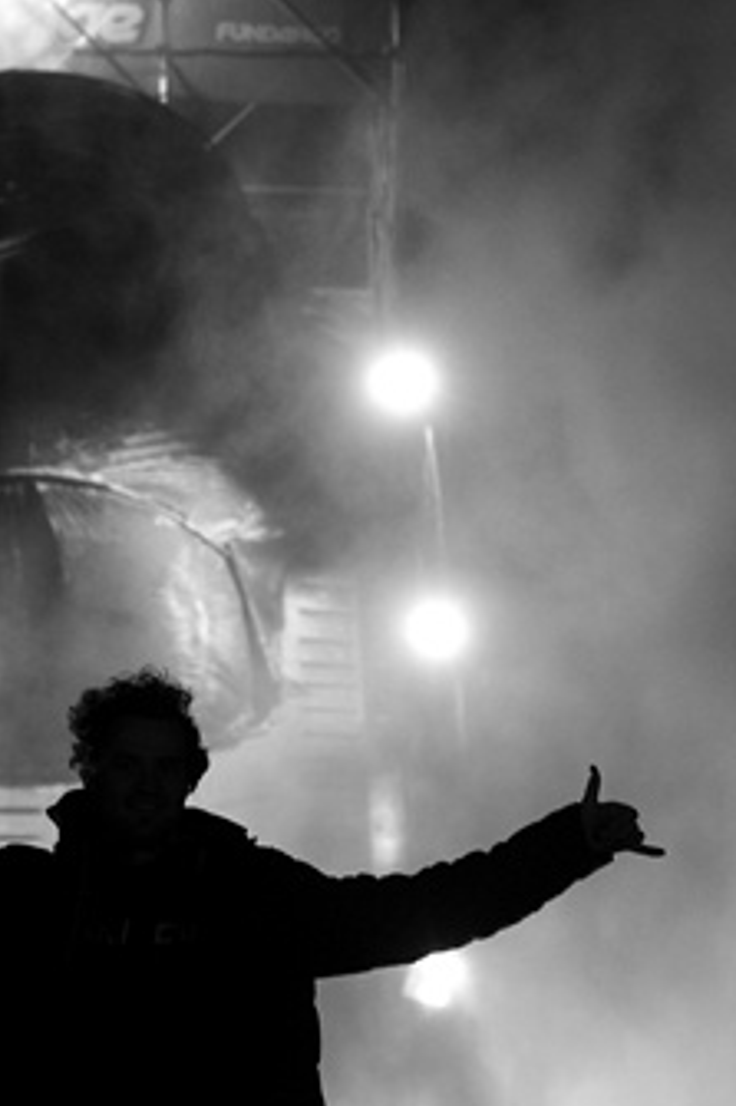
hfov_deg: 7.1
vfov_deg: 10.7
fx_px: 5894
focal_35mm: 192
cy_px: 380
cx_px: 119
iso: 250
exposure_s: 1/50
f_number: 2.8
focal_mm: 50
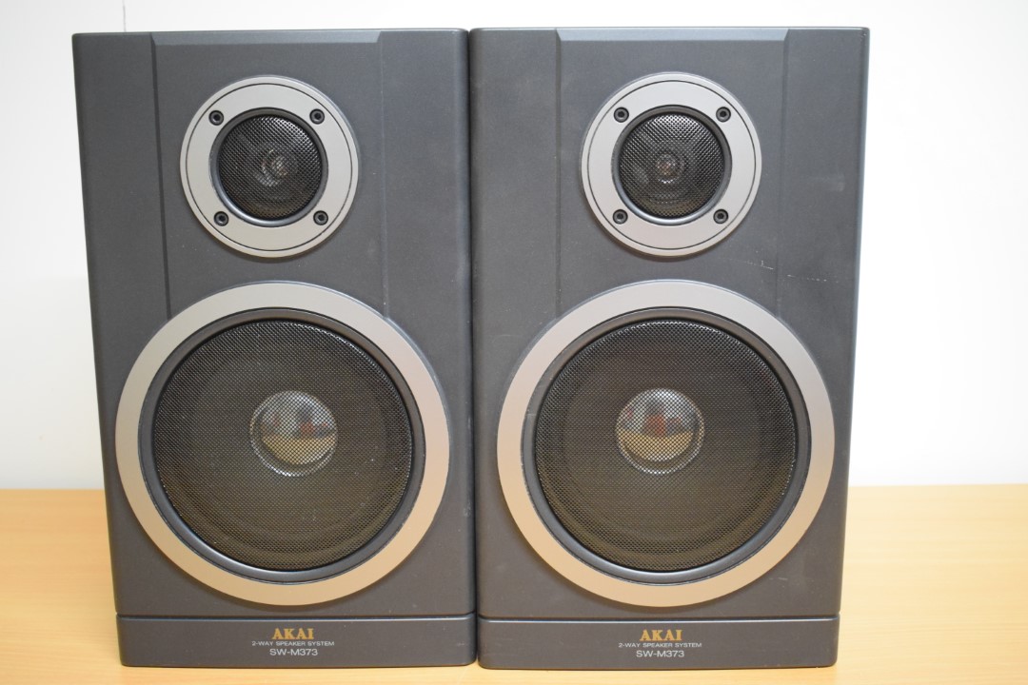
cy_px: 342
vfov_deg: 34.2
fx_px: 1114
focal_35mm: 39
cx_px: 514
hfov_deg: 49.6
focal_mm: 26
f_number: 4
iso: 3200
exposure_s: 1/80
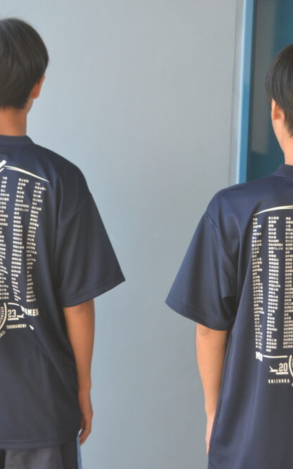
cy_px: 235
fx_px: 716
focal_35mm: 56
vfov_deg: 36.3
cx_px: 164
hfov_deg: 23.1
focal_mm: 24
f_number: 4
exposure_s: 1/60
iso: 400
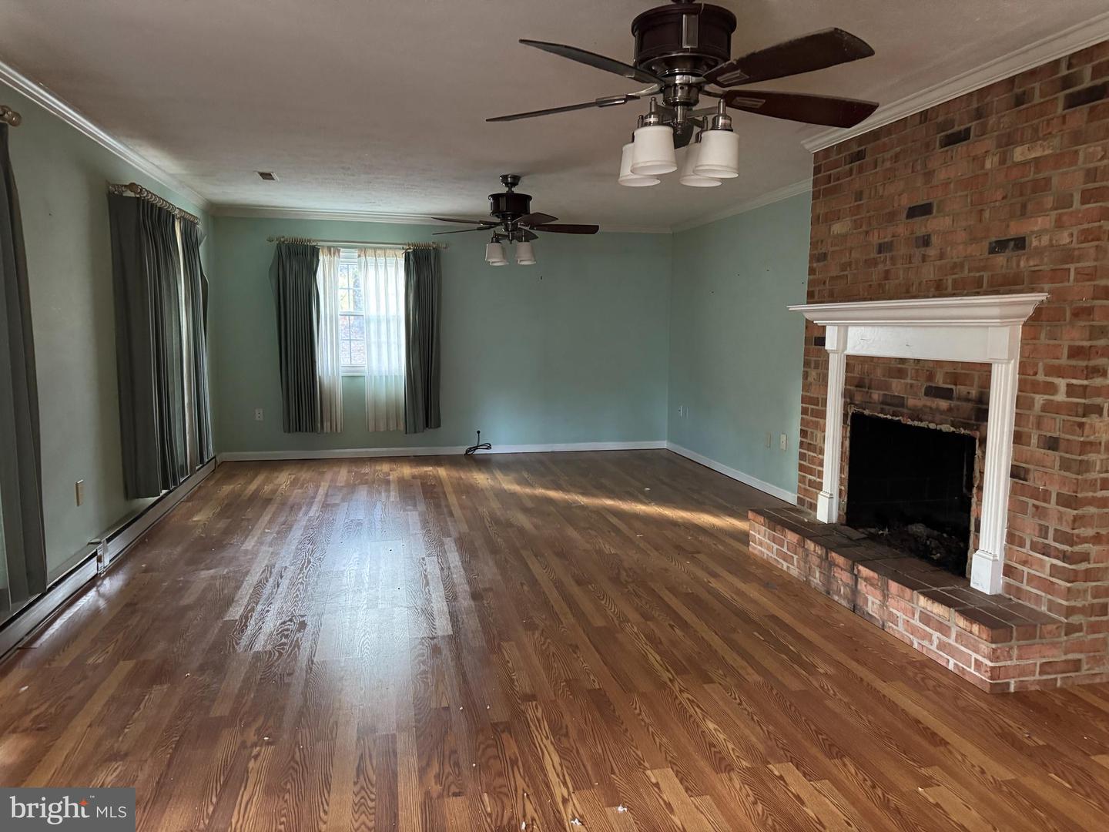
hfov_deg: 71.6
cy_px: 416
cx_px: 554
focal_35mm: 24
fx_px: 769
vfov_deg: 56.8
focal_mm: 6.76
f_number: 1.78
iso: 1000
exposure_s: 1/40
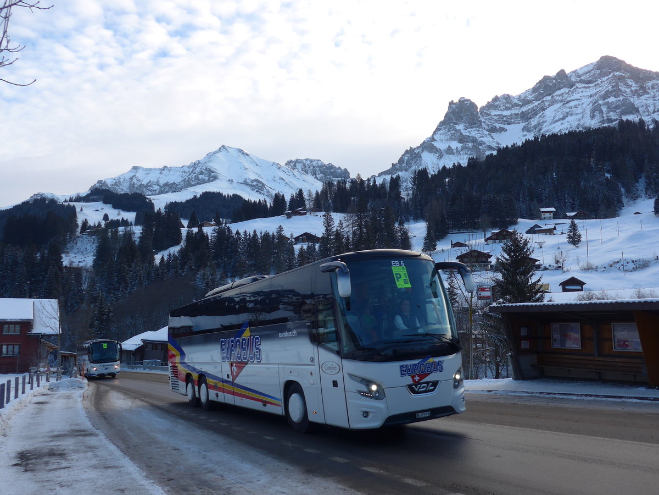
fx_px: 552
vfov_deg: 48.2
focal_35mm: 29
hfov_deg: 61.7
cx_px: 330
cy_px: 248
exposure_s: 1/400
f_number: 2.8
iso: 80
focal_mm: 6
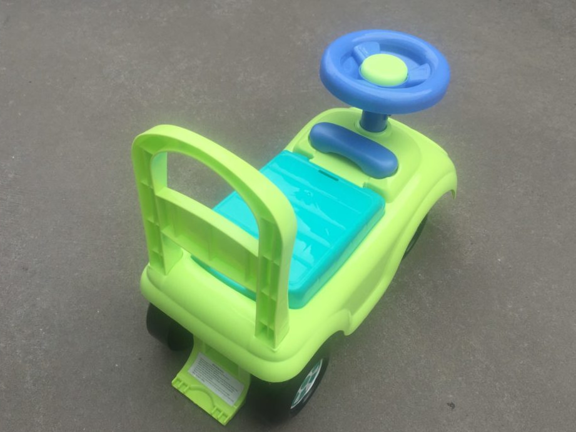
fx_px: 566
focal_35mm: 34
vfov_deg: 41.8
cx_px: 269
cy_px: 223
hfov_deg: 53.9
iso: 32
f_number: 2.2
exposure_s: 1/1276
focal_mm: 4.15
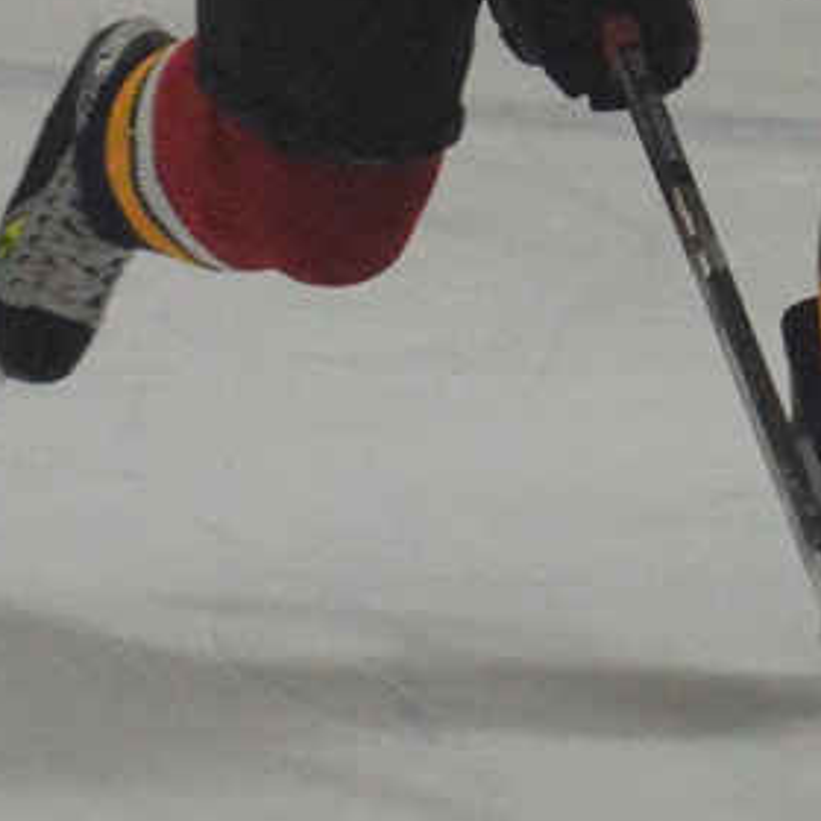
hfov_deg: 4.2
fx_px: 11136
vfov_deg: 4.2
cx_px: 1774
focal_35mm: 415
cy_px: 97
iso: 3200
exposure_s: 1/1000
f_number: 4
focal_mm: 70
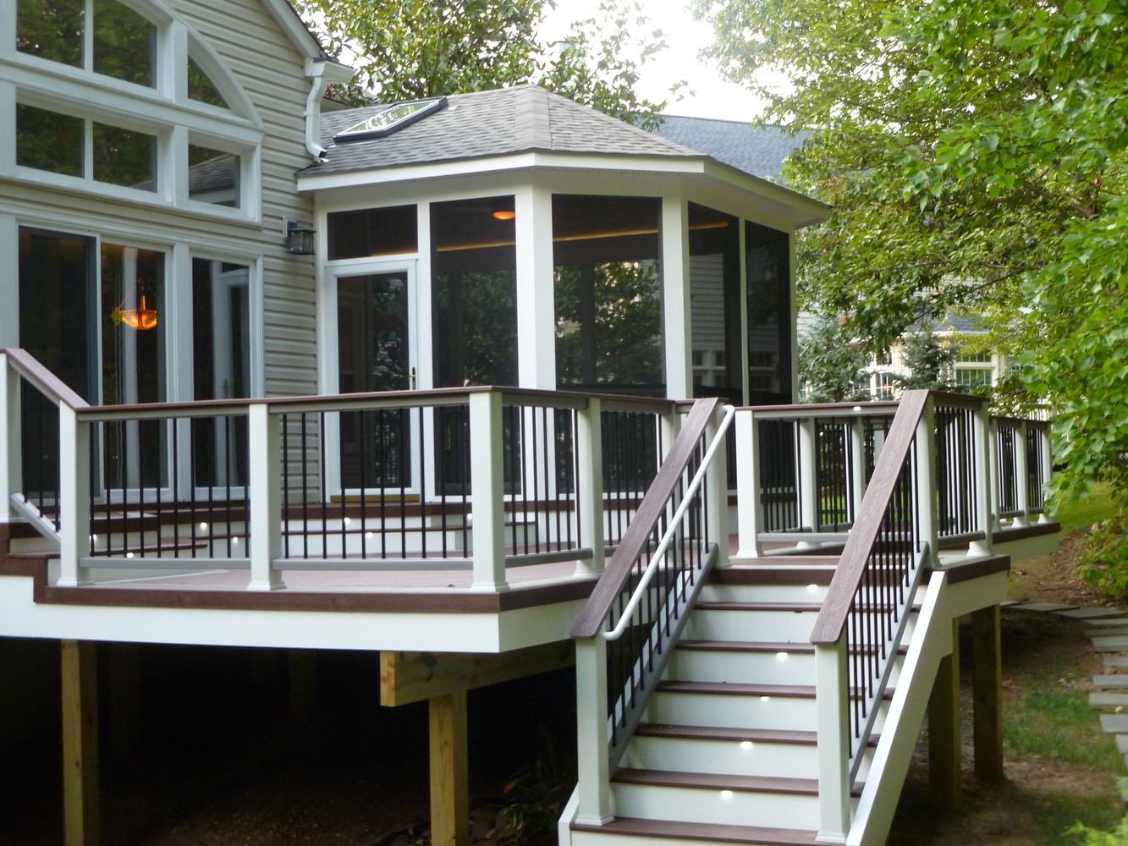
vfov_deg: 27.0
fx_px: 1760
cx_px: 564
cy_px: 423
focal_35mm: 54
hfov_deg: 35.5
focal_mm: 9.6
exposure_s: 1/30
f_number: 4
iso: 200
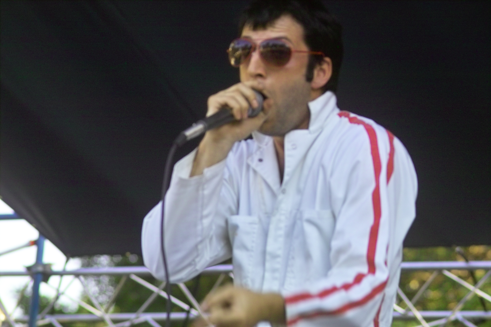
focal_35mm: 179
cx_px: 246
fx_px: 2441
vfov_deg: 7.7
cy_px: 164
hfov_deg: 11.5
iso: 200
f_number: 4
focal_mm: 105
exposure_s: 1/180
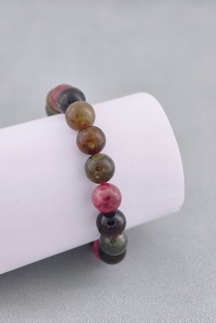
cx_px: 110
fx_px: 801
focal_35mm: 89
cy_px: 162
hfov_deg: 15.4
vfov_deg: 22.9
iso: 125
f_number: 2.67
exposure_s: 1/160
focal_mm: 22.48
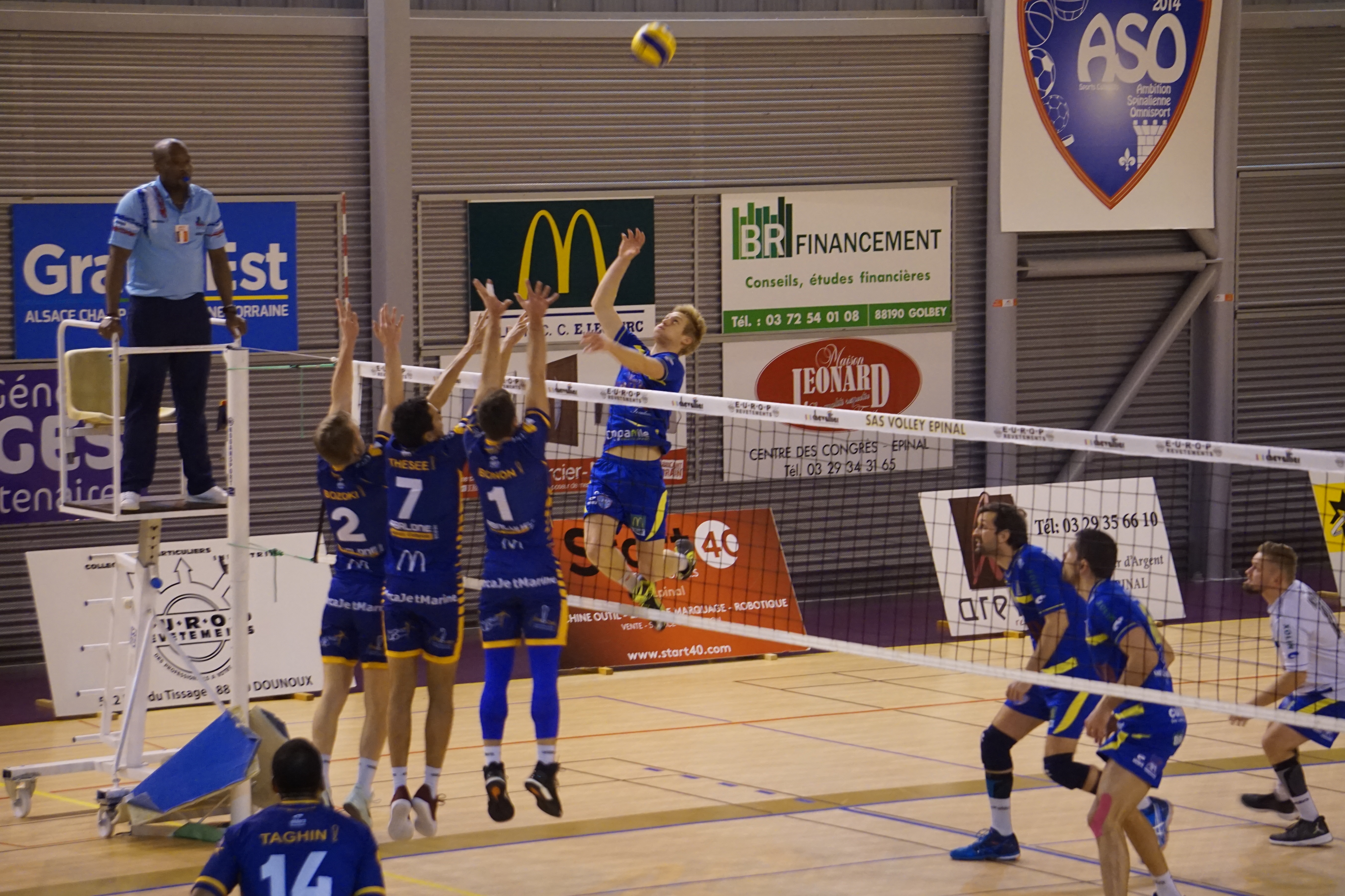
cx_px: 672
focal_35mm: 134
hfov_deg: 15.4
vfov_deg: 10.3
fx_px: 4985
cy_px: 448
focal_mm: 89
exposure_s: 1/160
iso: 2000
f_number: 5
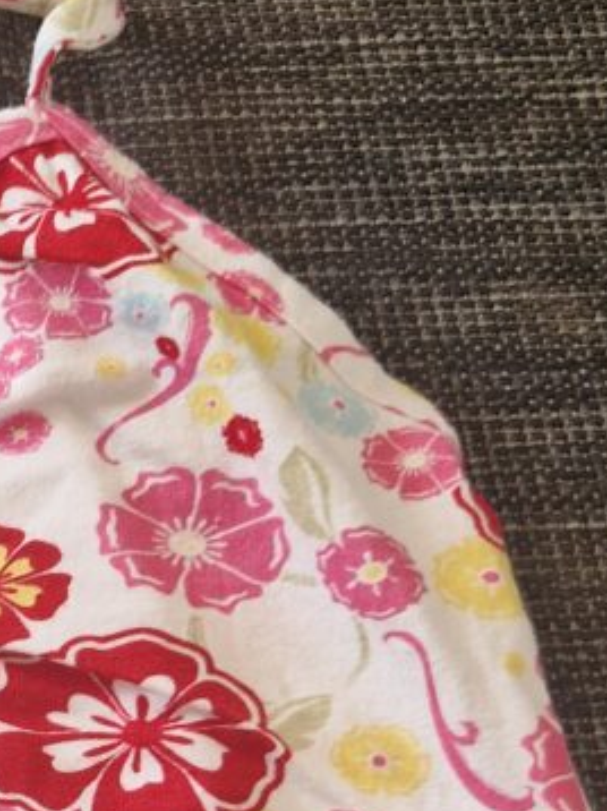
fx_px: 2107
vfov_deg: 21.1
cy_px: 797
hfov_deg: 15.2
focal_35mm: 90
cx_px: -308
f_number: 1.8
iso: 125
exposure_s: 1/180
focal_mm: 5.4
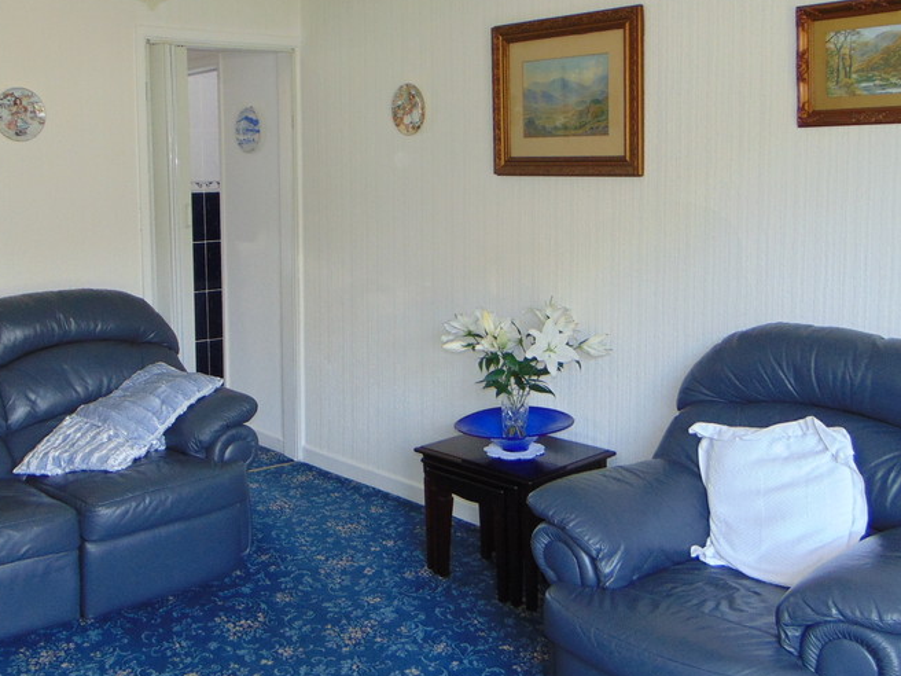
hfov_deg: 47.5
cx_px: 353
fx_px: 1015
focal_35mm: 39
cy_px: 265
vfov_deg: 36.7
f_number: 3
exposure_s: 1/30
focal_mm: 4.5
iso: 100
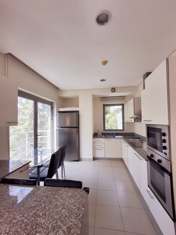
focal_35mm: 16
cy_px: 118
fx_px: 108
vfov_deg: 94.5
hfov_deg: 78.1
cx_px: 88
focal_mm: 1.64
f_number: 2.2
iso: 40
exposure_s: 1/40
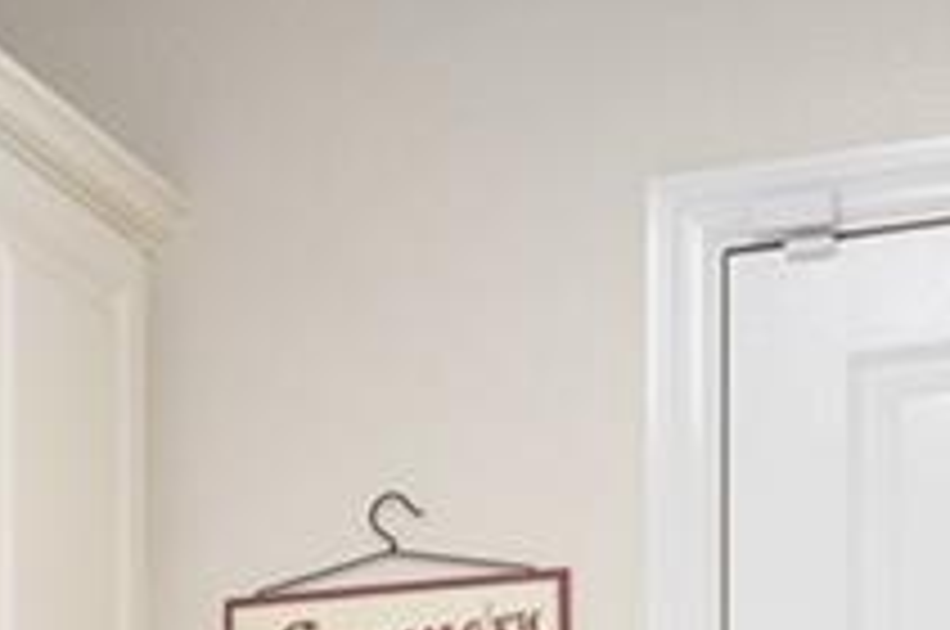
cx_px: -126
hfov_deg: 17.3
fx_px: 3004
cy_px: 1166
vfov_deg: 11.1
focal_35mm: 114
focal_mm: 15
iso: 400
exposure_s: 1/40
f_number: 8
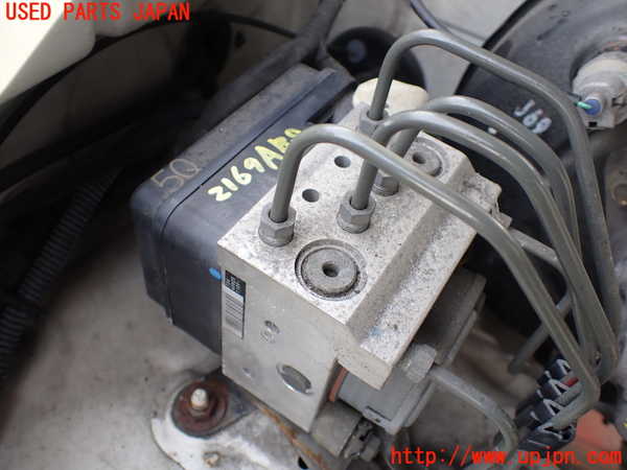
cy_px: 235
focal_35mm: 30
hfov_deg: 60.0
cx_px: 314
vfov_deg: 46.8
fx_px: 543
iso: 100
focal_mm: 5.4
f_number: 2.3
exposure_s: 1/125
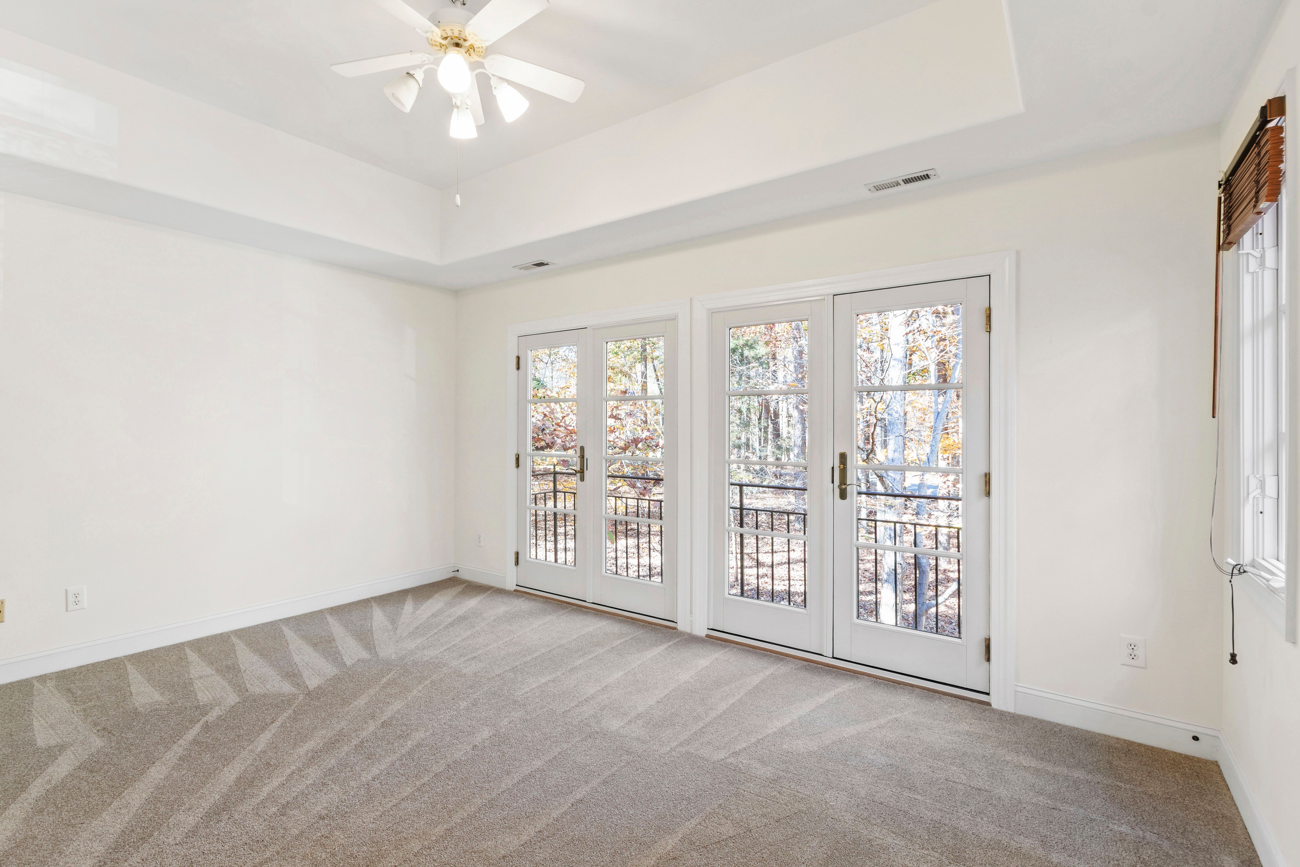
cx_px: 620
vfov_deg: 73.7
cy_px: 428
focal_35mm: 16
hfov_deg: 96.7
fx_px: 578
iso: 100
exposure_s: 1/1.25
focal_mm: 10
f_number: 8
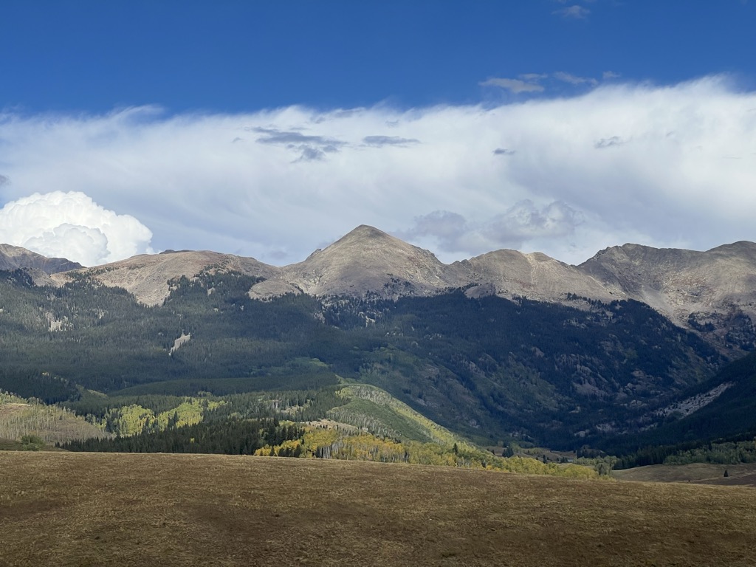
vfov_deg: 19.1
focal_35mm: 77
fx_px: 1682
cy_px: 284
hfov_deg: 25.3
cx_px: 378
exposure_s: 1/1096
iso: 32
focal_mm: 9
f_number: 2.8
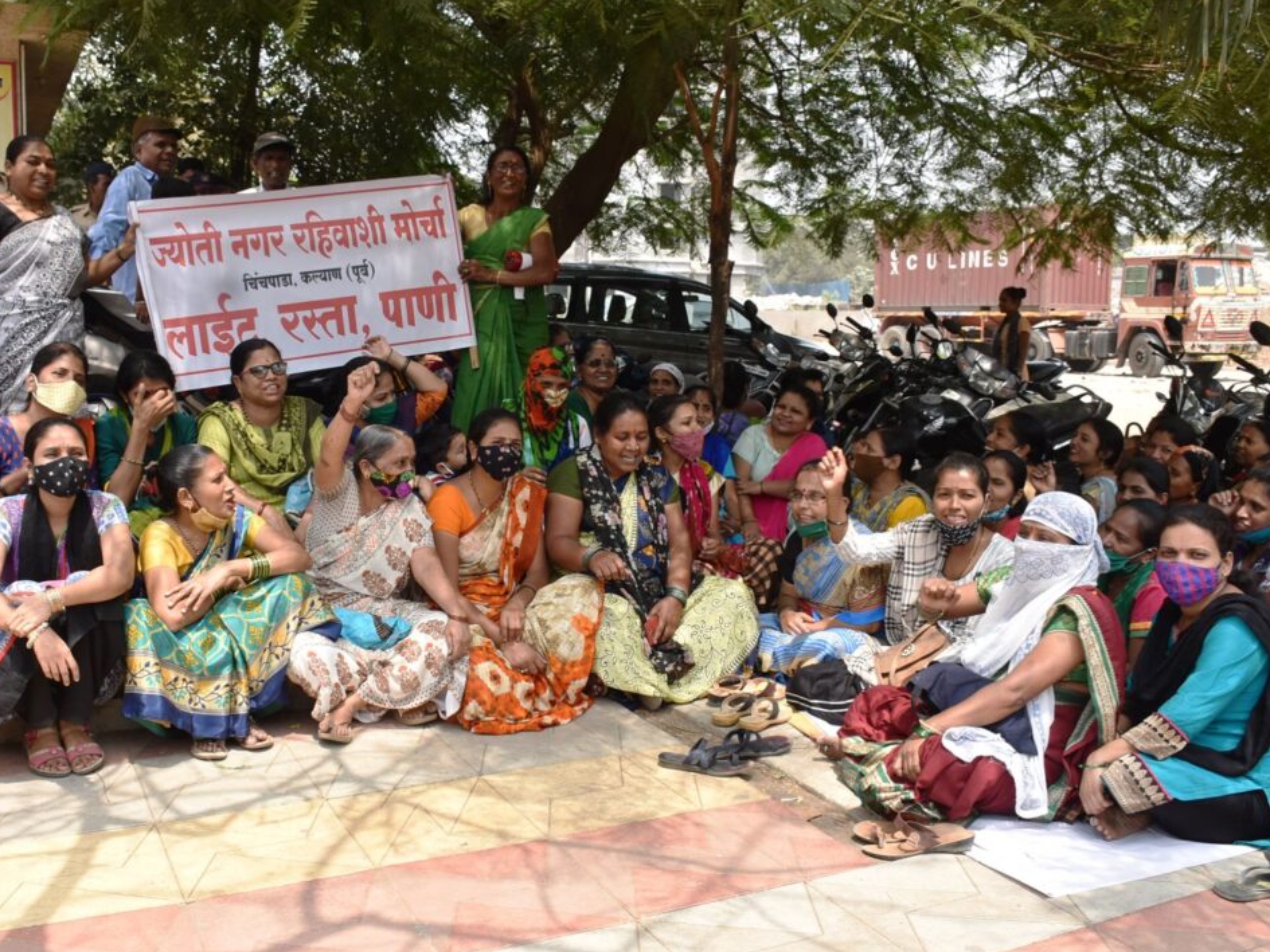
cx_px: 534
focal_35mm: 33
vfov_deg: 43.0
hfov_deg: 55.1
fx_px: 1211
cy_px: 485
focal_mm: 18
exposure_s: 1/250
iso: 250
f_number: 8
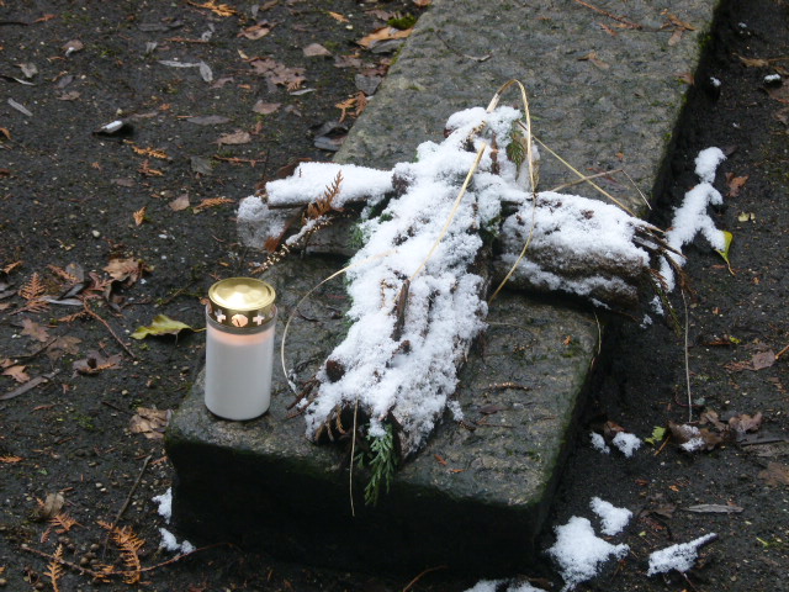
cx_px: 394
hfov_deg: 19.4
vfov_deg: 14.6
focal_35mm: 101
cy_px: 296
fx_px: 2302
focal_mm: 18.2
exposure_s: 1/60
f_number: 3.5
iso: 100
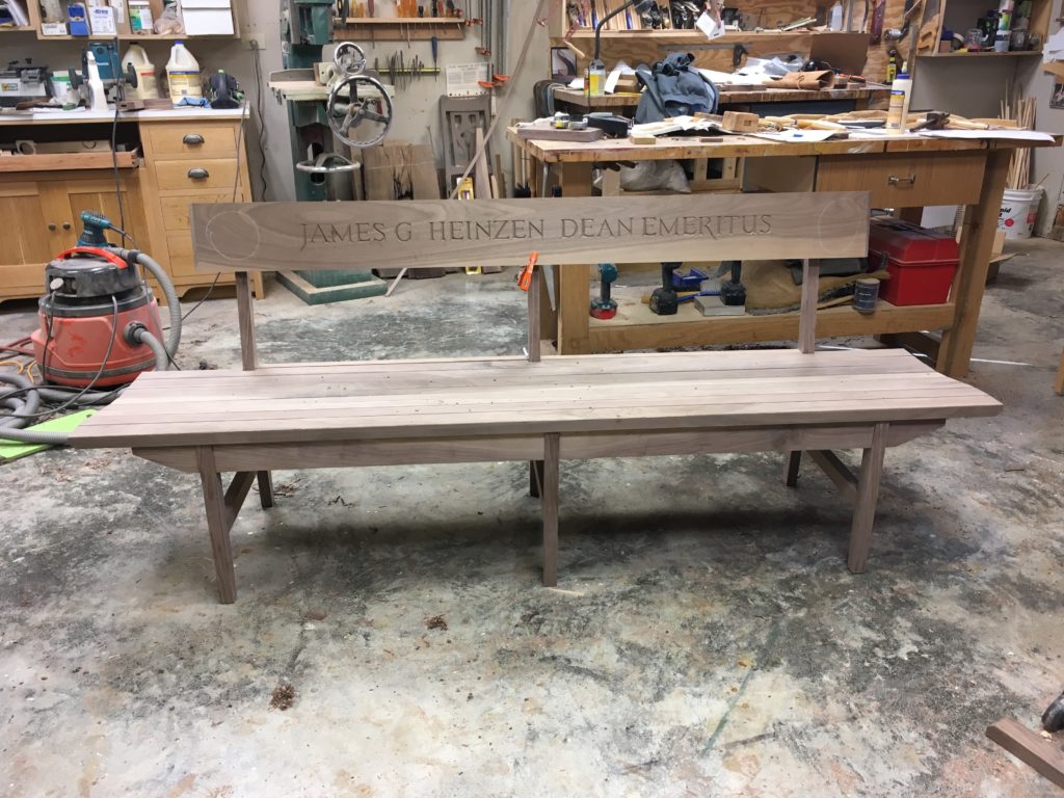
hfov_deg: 61.7
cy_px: 399
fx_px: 891
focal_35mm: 29
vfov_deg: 48.2
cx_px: 532
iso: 50
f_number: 2.2
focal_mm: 4.15
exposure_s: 1/30
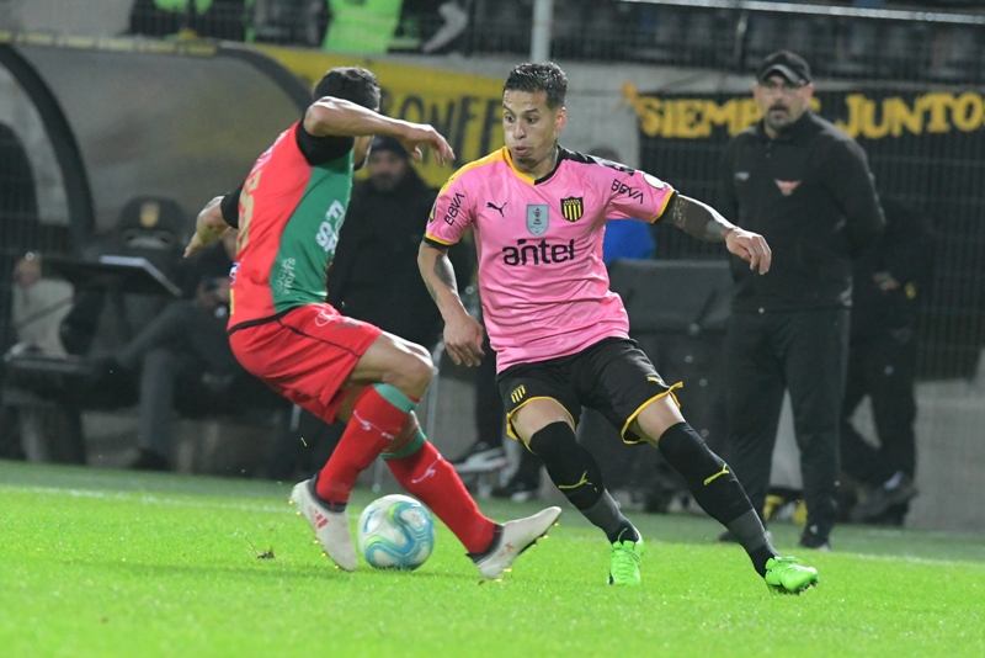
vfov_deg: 2.3
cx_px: 492
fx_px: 16422
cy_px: 329
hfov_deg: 3.4
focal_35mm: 600
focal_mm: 400
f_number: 5.6
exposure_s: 1/640
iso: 10000
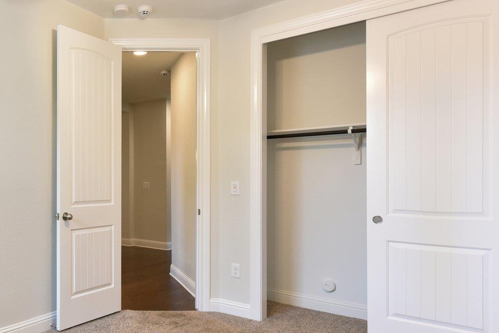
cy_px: 190
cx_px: 67
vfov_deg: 46.3
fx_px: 388
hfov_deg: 57.8
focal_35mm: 28
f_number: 8
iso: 200
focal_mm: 14
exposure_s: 1/15
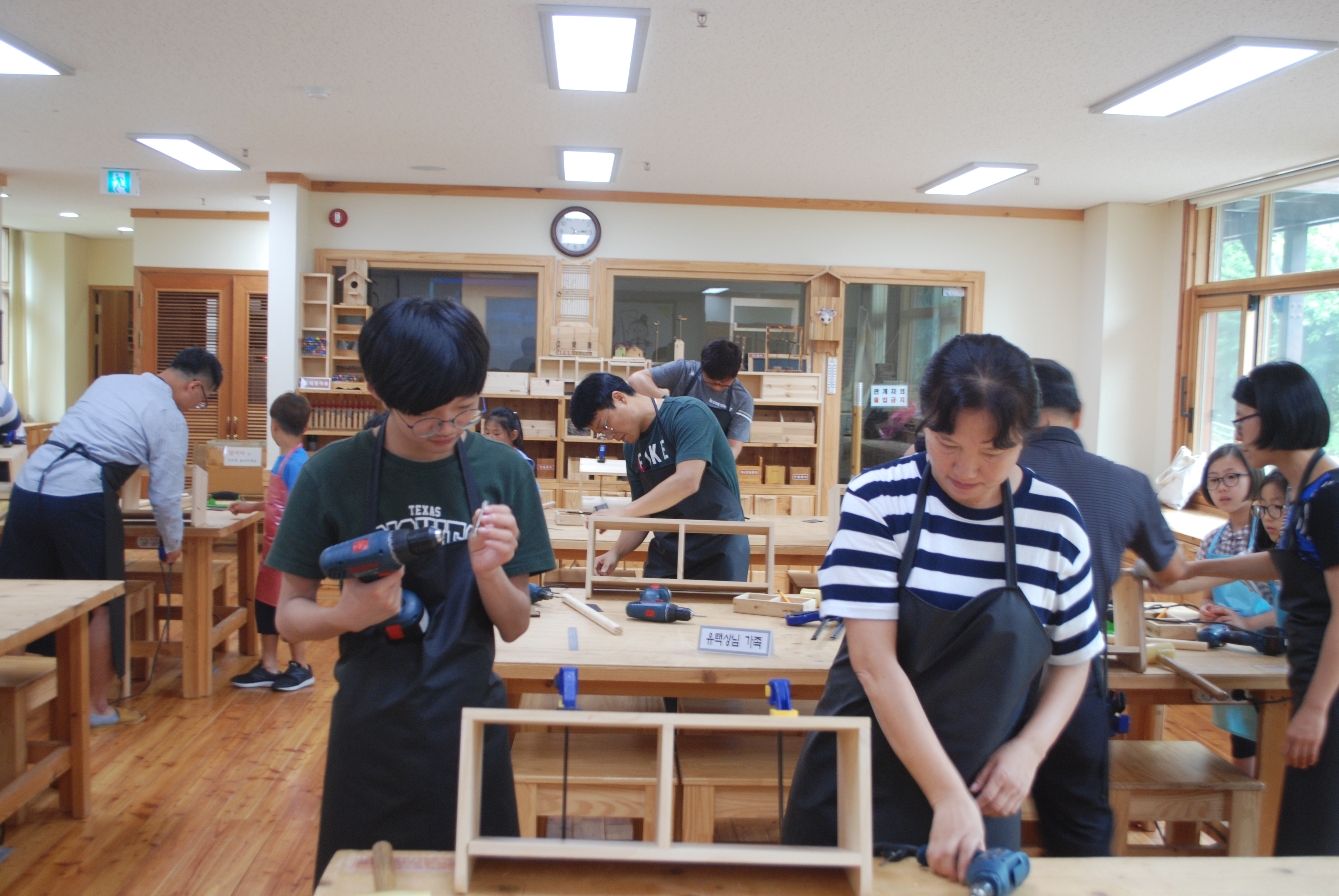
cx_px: 670
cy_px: 448
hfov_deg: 49.5
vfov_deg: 34.3
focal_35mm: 39
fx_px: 1452
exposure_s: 1/30
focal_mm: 26
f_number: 4.2
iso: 450
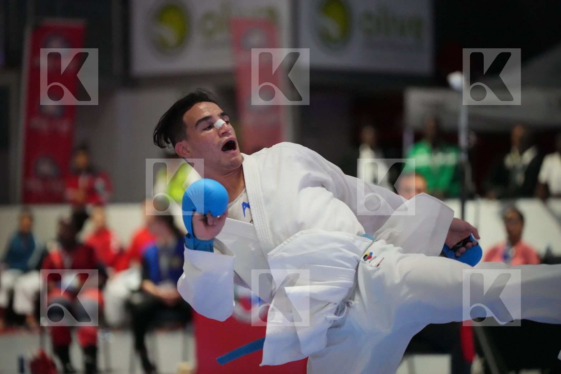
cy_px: 187
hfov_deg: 12.6
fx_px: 2540
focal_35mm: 163
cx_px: 280
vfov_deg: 8.4
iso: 12800
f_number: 2.8
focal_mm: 163
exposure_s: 1/800
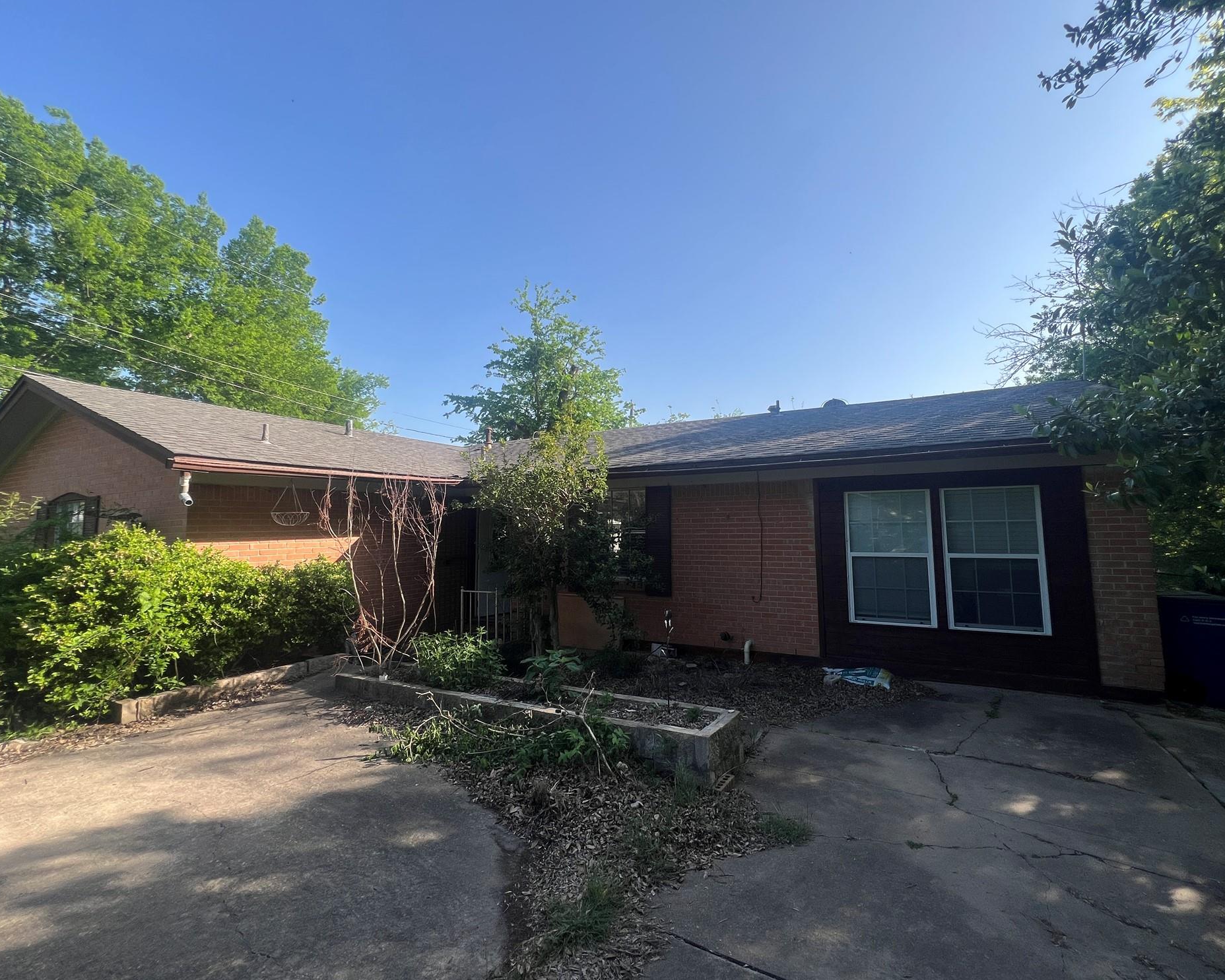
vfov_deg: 88.0
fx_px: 508
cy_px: 475
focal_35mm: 14
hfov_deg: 100.6
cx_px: 640
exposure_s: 1/1096
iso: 32
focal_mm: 1.57
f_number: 1.8
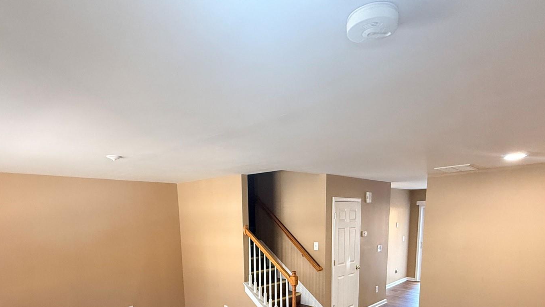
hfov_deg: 78.7
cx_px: 261
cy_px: 274
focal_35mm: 23
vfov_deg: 45.1
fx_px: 332
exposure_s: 1/60
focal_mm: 2.22
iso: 320
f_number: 2.2
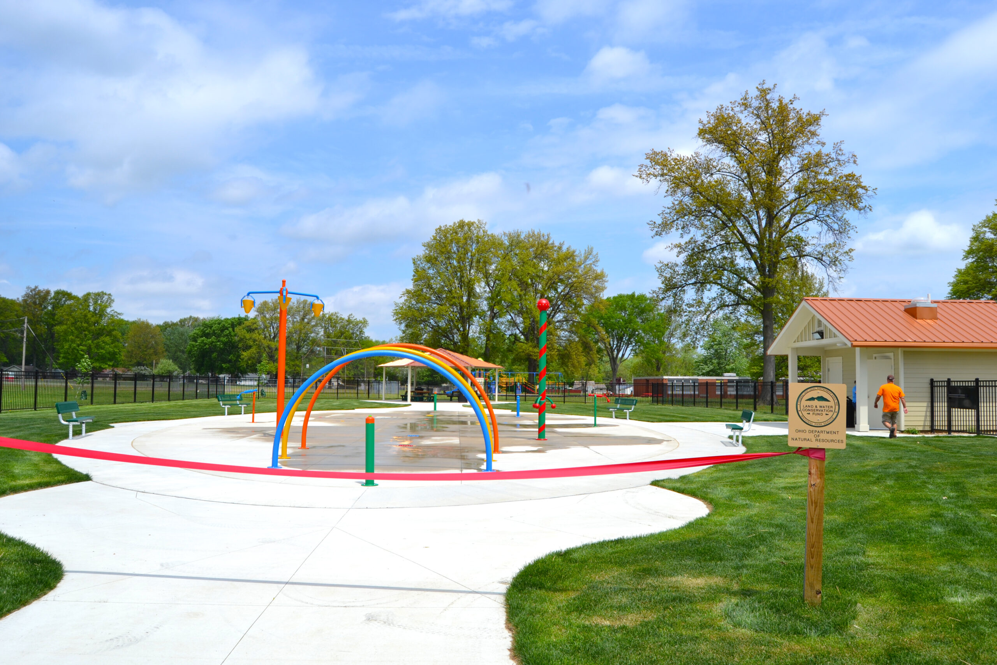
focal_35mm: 27
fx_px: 748
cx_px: 498
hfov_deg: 67.4
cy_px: 332
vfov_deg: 47.9
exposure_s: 1/320
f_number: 9
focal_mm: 18
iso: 100
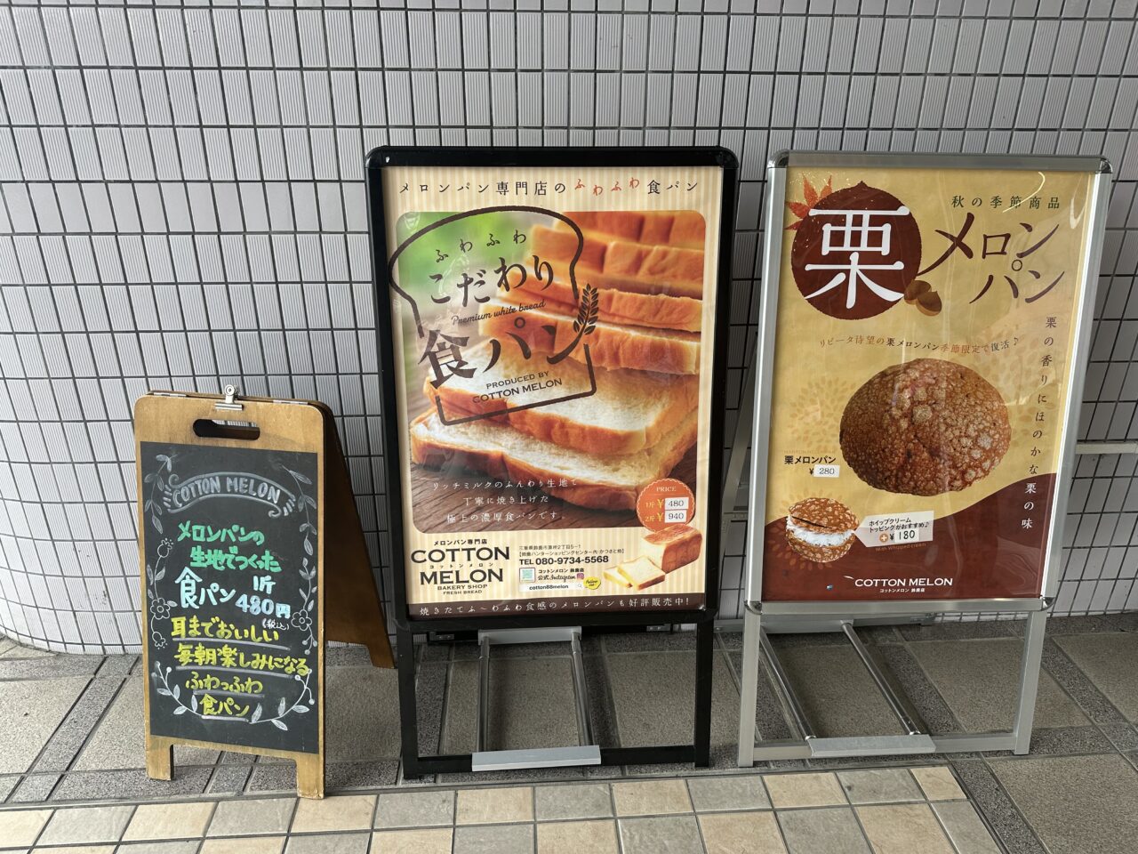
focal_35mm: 24
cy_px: 427
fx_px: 789
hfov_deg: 71.6
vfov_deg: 56.8
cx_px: 569
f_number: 1.78
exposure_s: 1/360
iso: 80
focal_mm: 6.86
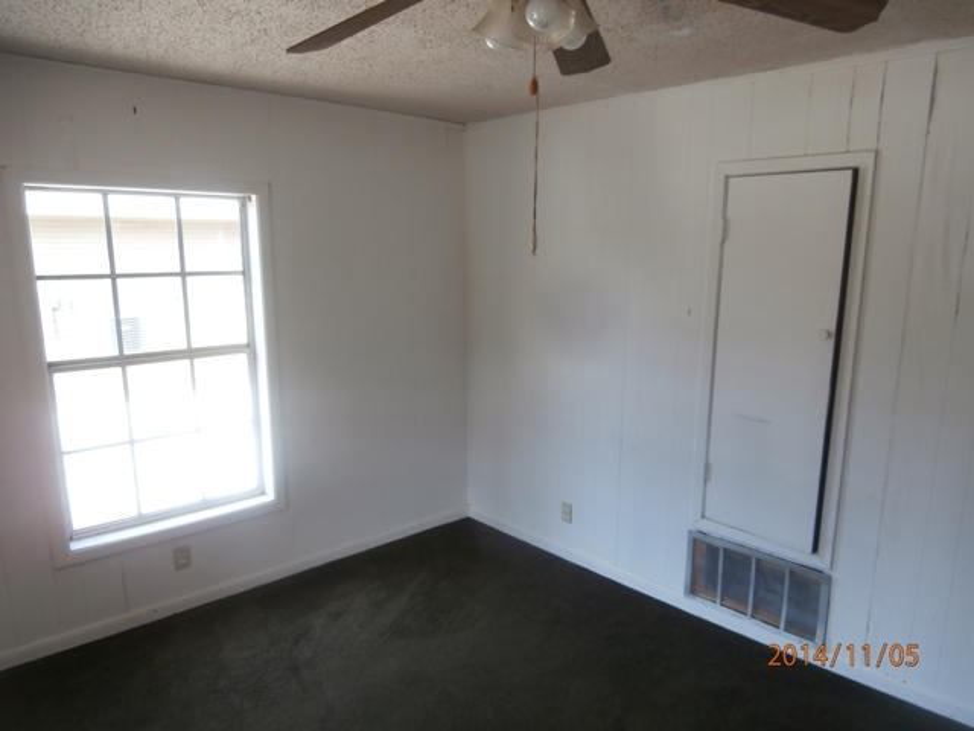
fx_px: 675
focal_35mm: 24
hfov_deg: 71.6
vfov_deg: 56.8
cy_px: 366
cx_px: 487
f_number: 3
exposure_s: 1/50
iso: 100
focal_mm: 4.2
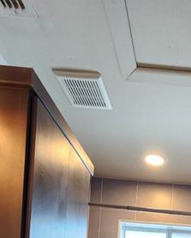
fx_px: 247
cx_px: 184
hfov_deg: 38.3
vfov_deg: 34.7
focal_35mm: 35
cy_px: 314
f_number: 2.2
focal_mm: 2.2
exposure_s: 1/60
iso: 125
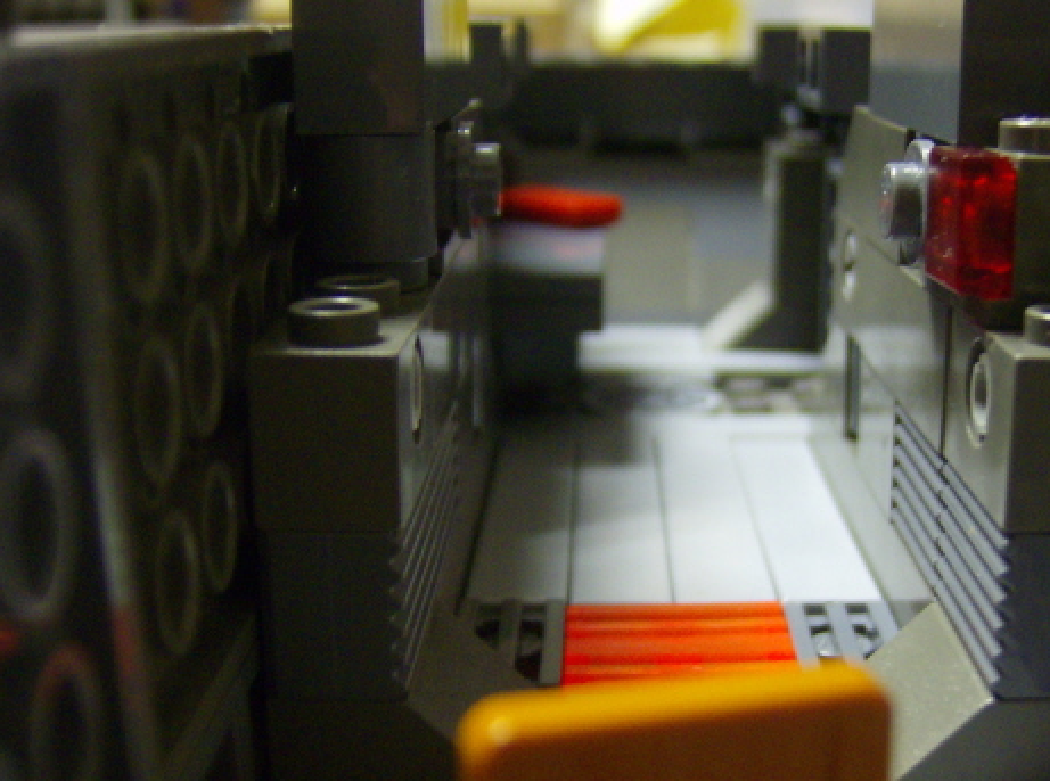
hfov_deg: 38.0
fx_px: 1512
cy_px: 452
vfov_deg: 28.9
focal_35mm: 50
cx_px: 674
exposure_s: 1/4.84
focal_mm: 6
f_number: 2.8
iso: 200
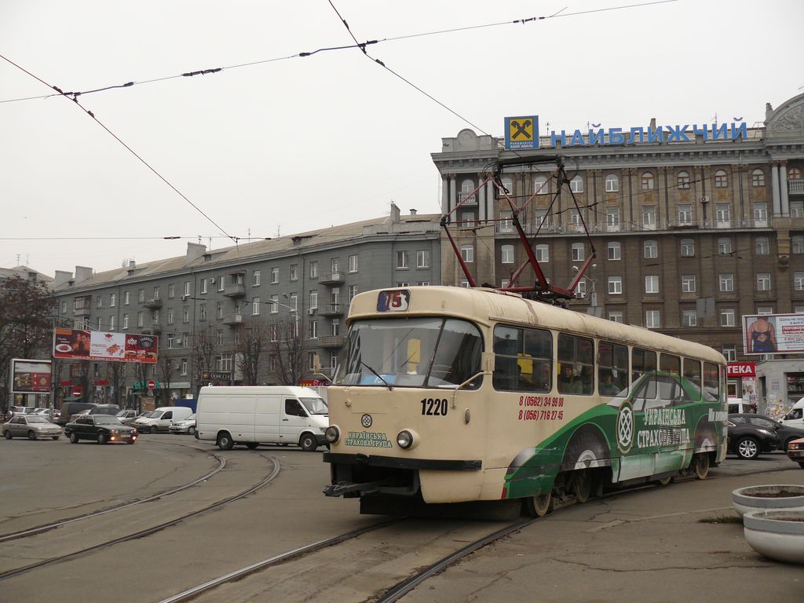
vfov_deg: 39.7
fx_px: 836
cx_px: 402
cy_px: 302
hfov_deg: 51.4
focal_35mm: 36
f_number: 2.8
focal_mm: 6
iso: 100
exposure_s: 1/60
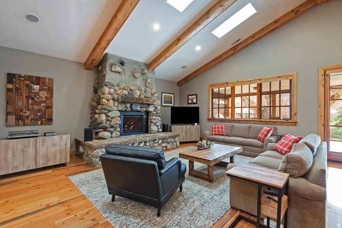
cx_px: 171
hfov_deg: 96.7
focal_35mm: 16
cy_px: 114
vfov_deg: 73.8
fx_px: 152
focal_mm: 16
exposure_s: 1/13
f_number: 7.1
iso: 1250
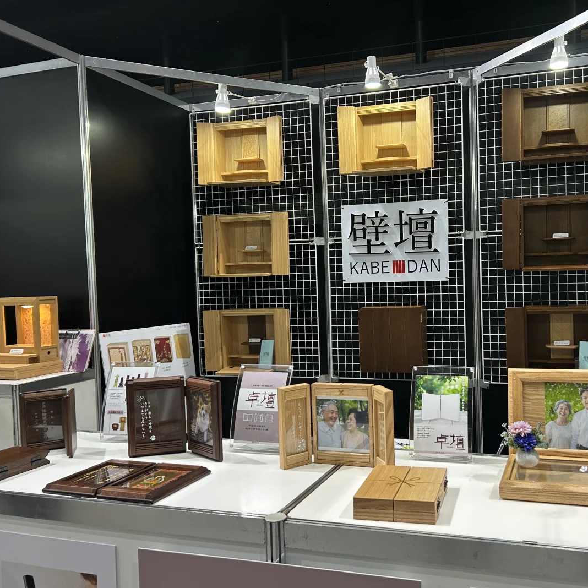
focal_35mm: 31
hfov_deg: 51.5
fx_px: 596
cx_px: 393
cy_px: 297
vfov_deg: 52.5
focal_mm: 5.7
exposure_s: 1/100
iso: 64
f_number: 1.5
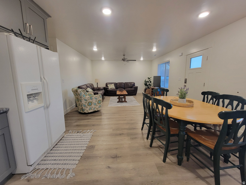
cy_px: 92
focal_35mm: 13
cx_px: 123
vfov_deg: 89.9
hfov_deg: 106.2
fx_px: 92
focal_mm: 2.2
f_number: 2.2
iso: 320
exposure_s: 1/60
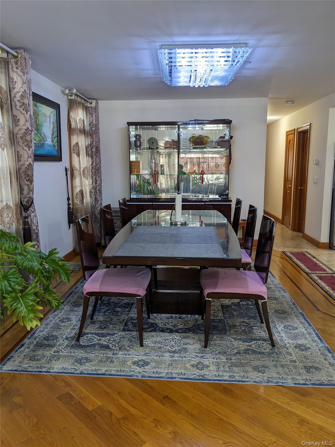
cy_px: 224
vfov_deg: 65.3
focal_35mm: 27
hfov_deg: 51.4
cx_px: 168
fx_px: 348
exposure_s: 1/40
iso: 57
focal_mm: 4.38
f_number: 1.73
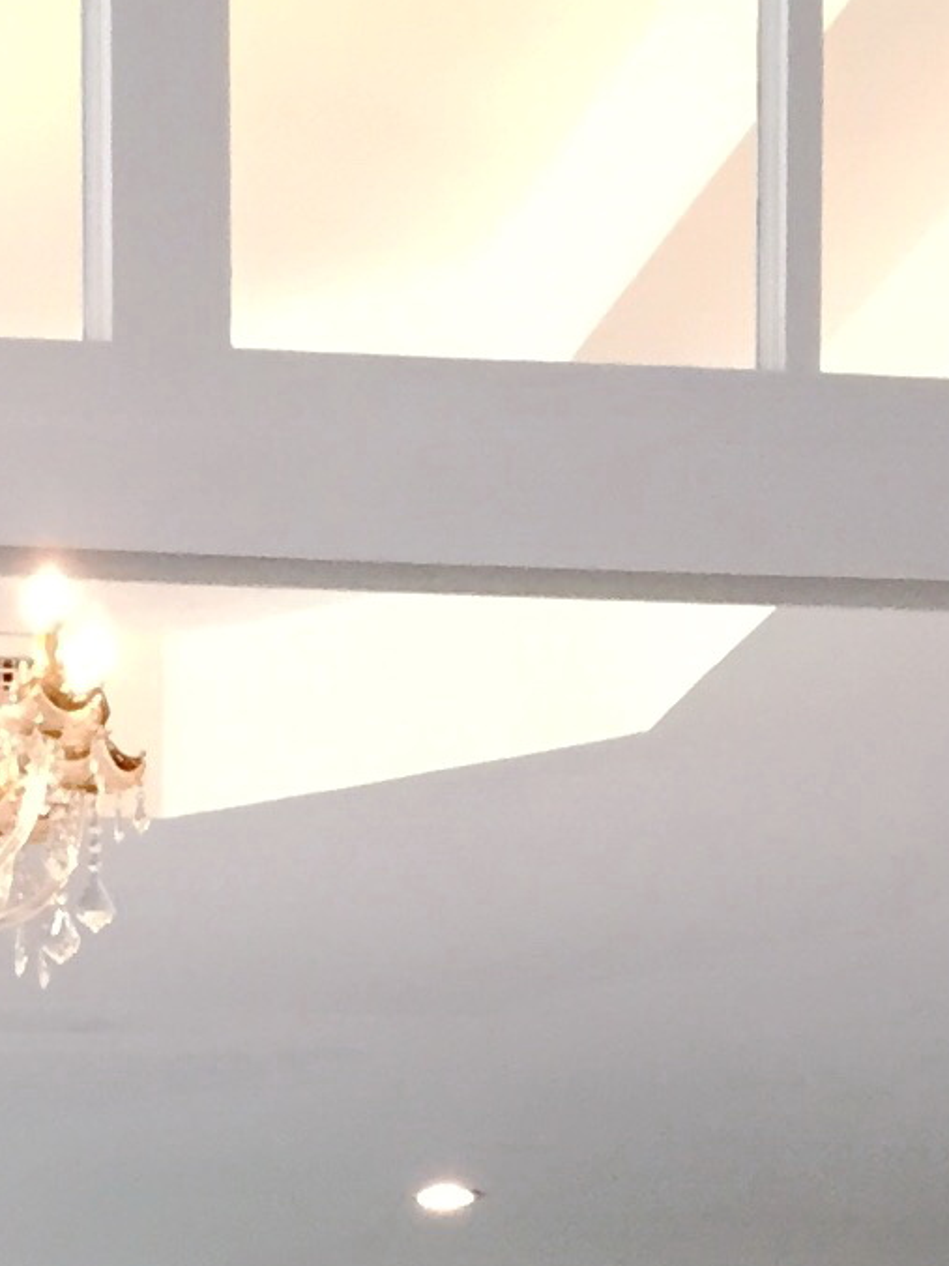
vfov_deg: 12.6
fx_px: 5117
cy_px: 2433
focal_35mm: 140
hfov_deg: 10.5
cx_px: -37
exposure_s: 1/20
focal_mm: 4.15
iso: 40
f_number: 2.2
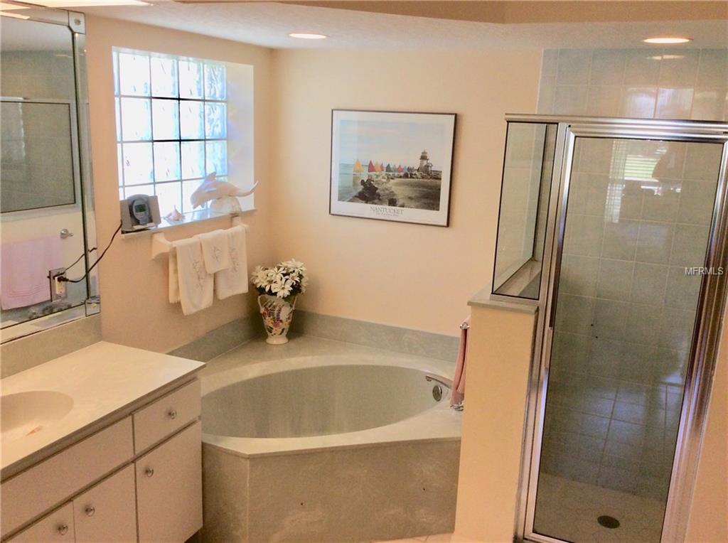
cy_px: 272
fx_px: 672
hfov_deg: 56.9
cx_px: 364
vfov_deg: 44.0
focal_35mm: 32
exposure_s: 1/120
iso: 64
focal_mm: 3.3
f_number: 2.4
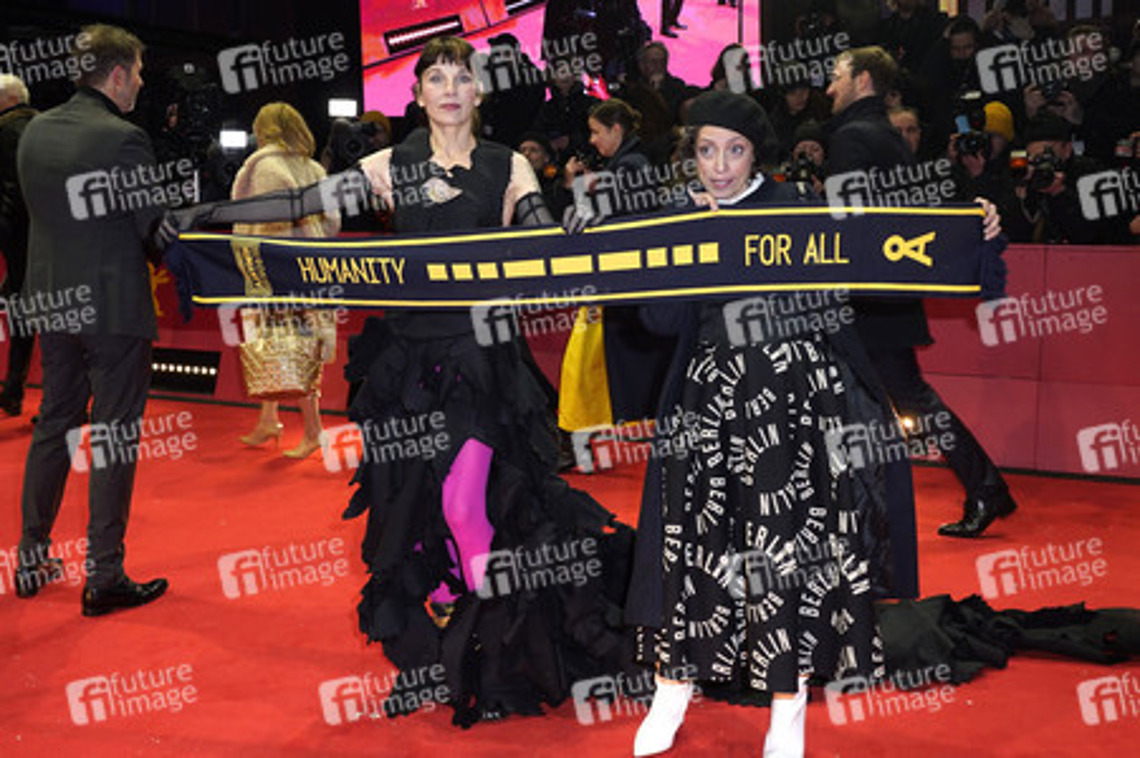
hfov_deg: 57.3
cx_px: 570
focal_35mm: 33
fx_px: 1044
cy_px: 379
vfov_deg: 39.9
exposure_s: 1/160
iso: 800
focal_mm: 33
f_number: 5.6
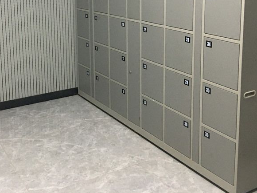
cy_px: 28
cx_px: 98
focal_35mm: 50
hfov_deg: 38.0
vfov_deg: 28.3
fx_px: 371
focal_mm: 4.15
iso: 80
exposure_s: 1/10
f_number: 2.2
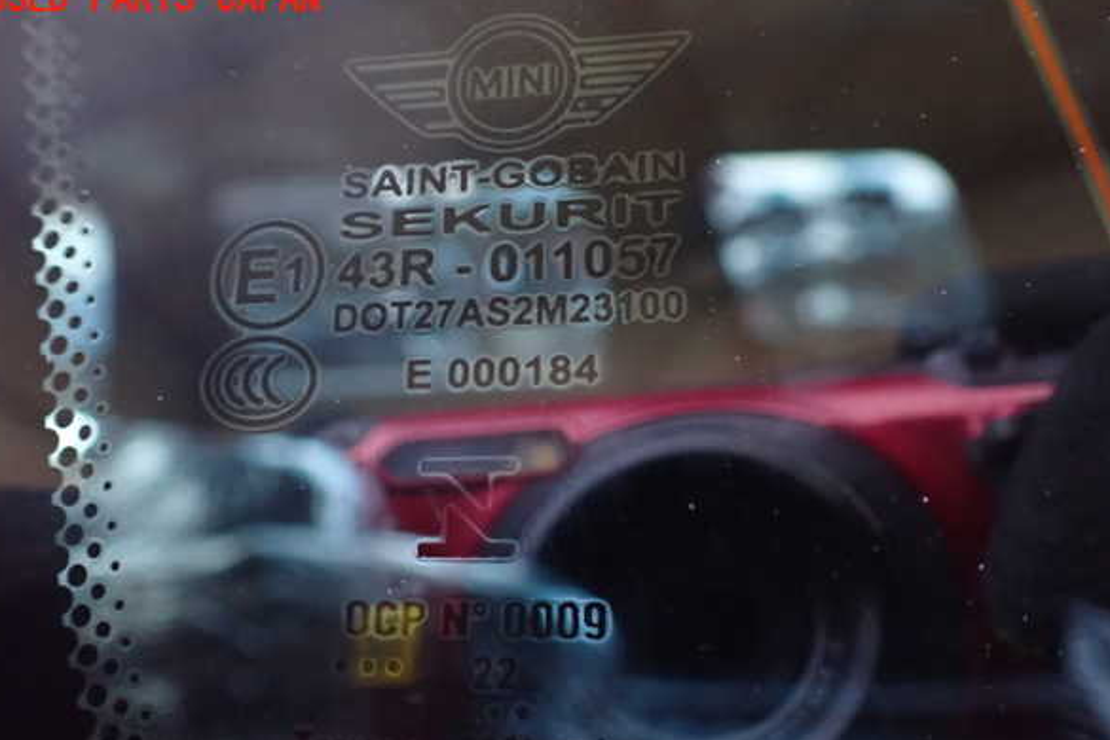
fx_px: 987
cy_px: 402
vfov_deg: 41.1
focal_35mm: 32
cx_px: 545
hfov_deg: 58.7
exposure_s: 1/30
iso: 1250
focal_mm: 5.4
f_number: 2.3
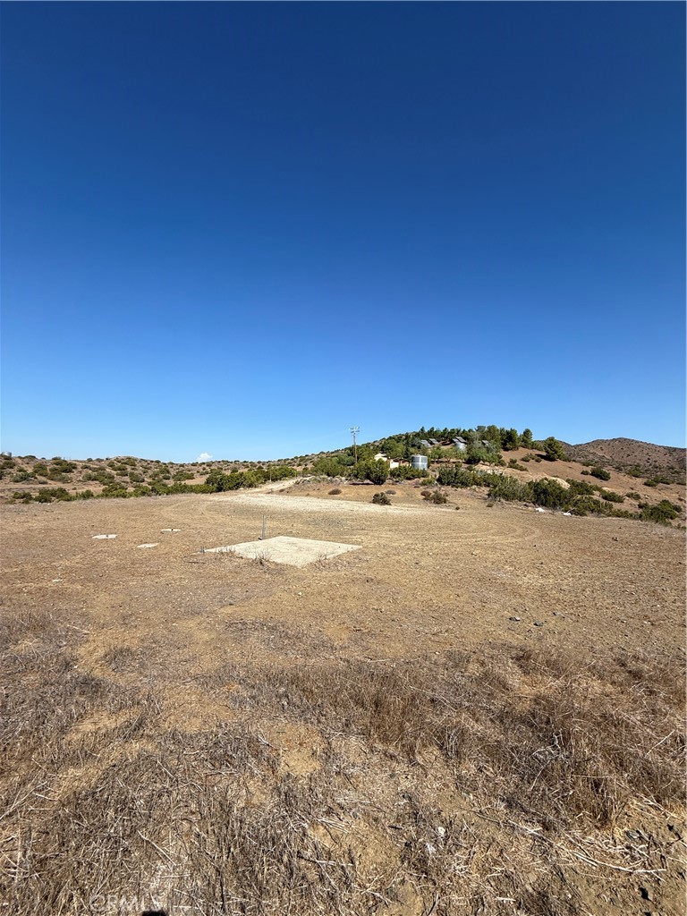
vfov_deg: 102.1
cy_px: 458
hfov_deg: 85.7
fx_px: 370
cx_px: 344
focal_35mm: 14
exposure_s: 1/2506
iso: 50
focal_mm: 2.22
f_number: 2.2
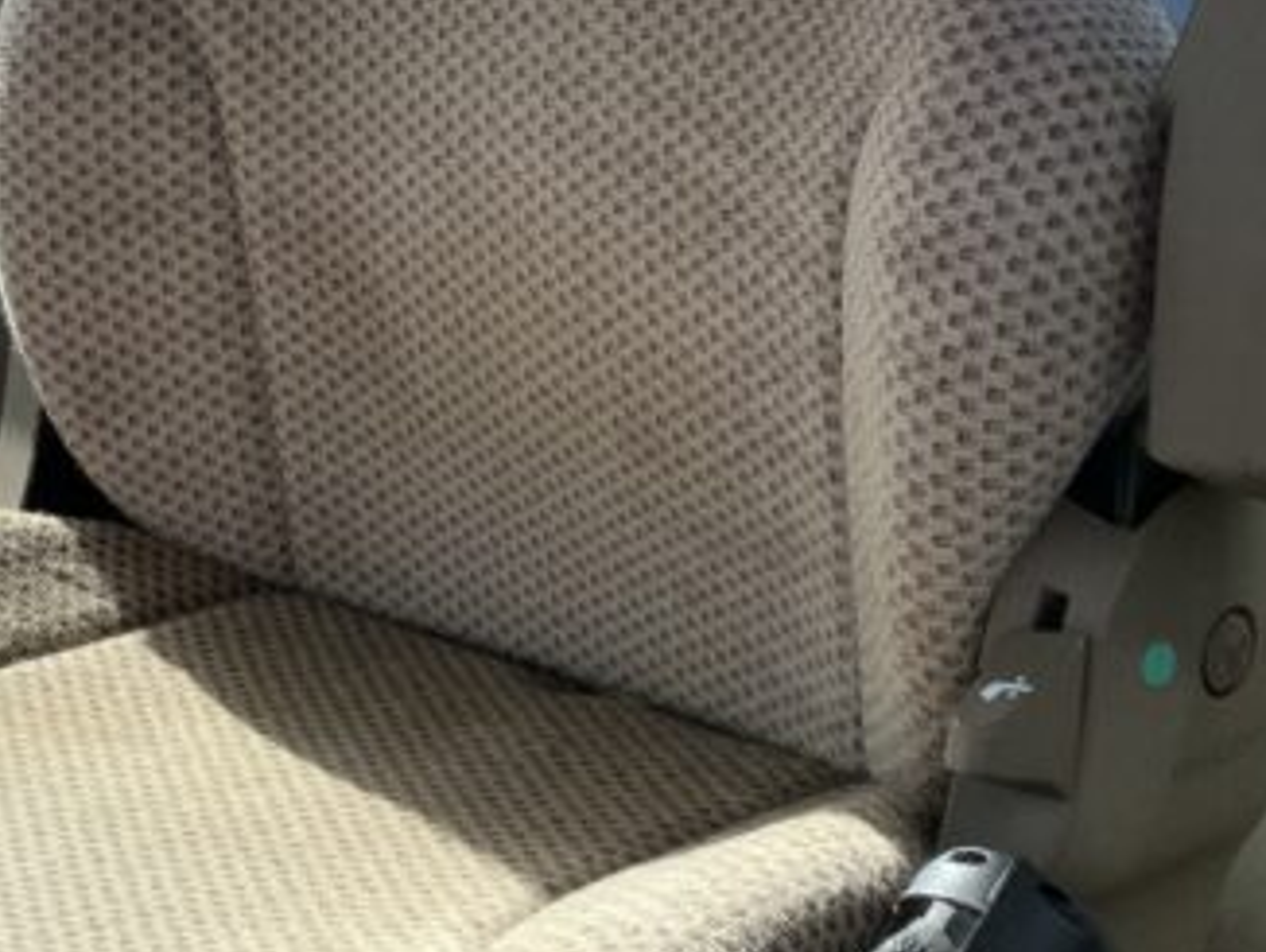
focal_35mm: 91
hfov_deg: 21.4
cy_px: 416
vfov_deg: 16.3
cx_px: 369
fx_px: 3331
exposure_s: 1/739
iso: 16
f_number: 1.8
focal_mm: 3
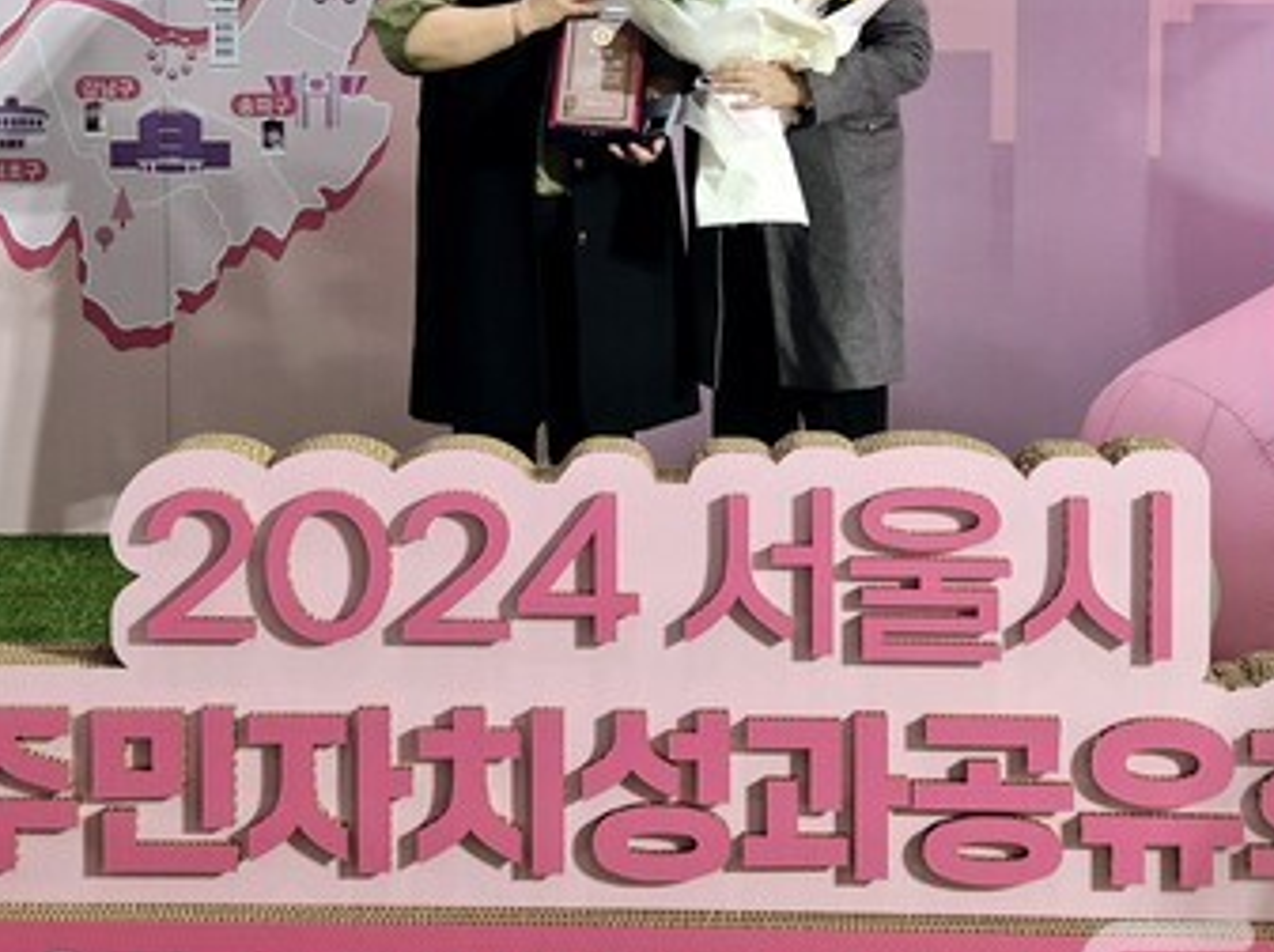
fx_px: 1507
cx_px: 756
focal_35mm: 41
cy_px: 291
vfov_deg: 34.6
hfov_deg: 45.6
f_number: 1.8
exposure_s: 1/55.2
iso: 100
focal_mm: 5.4
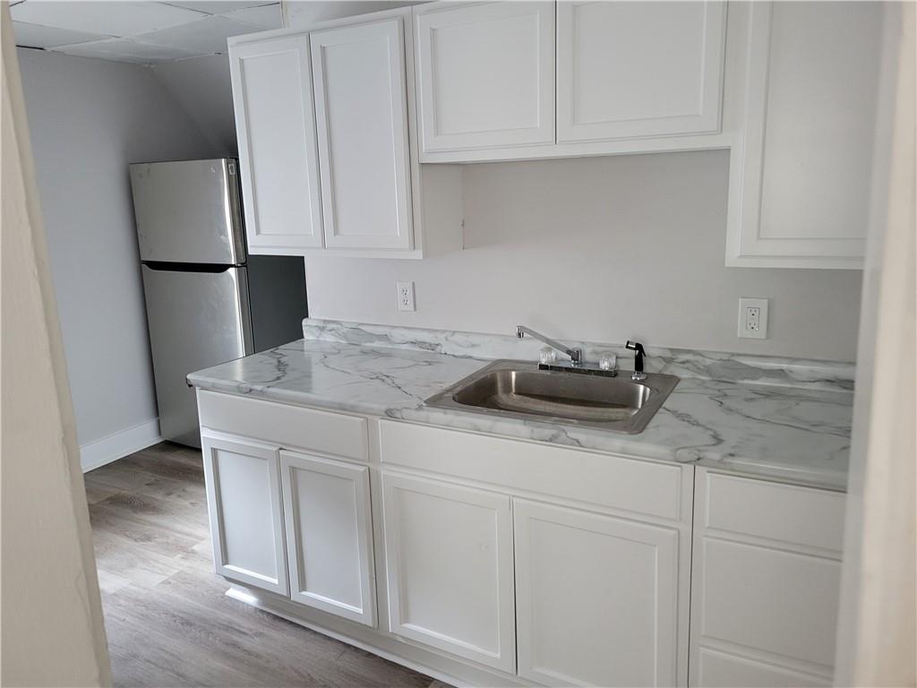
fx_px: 689
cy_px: 344
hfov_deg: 67.3
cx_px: 458
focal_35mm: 26
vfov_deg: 53.1
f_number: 1.8
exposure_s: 1/40
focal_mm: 5.4
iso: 500
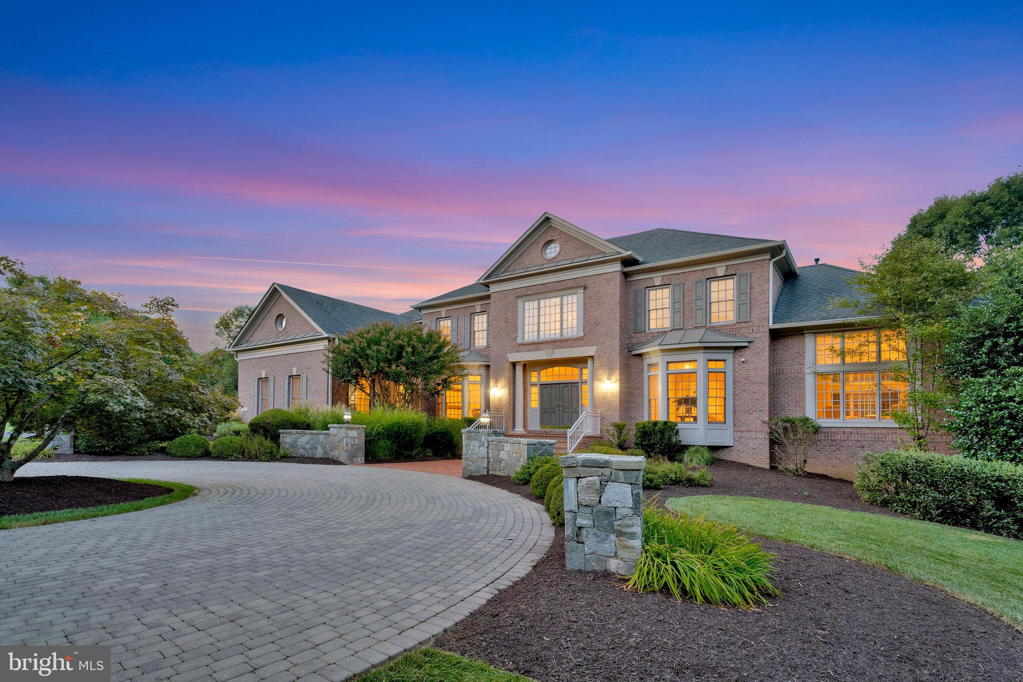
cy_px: 341
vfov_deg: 73.7
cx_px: 512
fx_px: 455
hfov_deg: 96.7
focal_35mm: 16
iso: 1250
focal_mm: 16
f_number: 9
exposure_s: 1/4
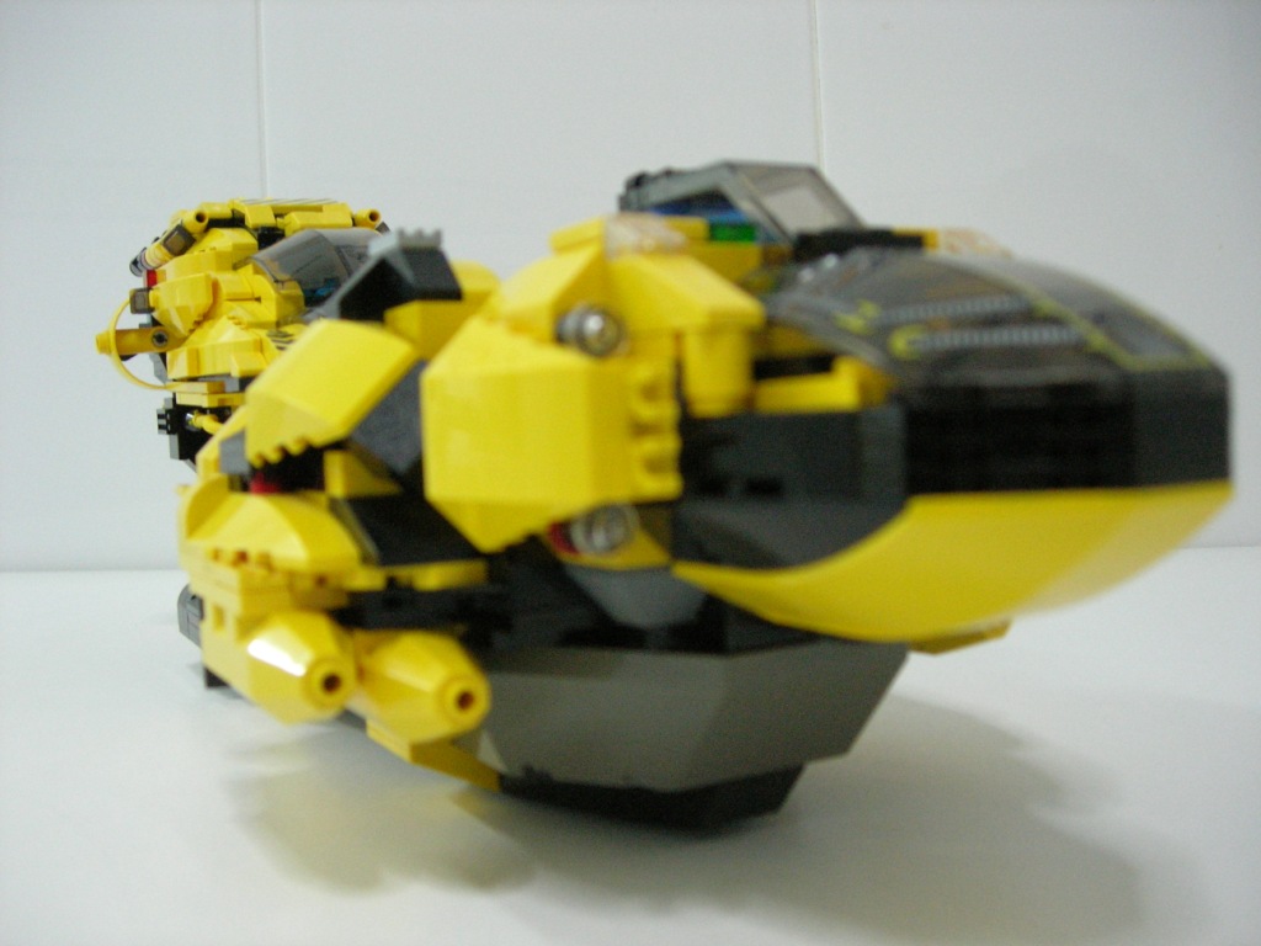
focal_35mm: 38
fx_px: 1384
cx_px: 630
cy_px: 473
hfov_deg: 49.0
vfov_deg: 37.7
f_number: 2.8
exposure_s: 1/42.3
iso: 400
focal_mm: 7.8
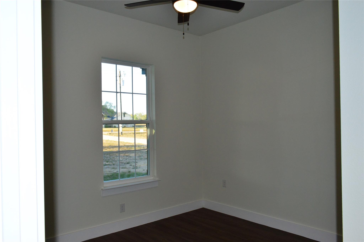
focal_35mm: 27
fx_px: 273
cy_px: 121
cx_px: 182
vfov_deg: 47.8
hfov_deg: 67.4
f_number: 7.1
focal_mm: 18
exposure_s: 1/200
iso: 800
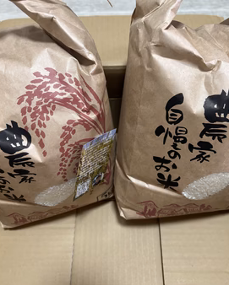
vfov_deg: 58.6
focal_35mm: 30
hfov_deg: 48.5
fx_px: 254
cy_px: 128
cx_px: 121
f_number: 1.6
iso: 320
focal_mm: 5.96
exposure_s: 1/60
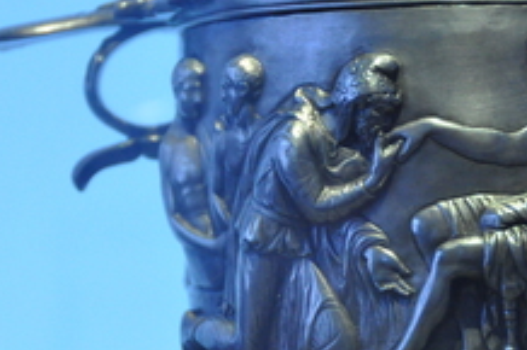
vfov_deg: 5.5
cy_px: 203
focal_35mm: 248
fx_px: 3628
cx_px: 447
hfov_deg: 8.3
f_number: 5
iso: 3200
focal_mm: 82
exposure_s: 1/125
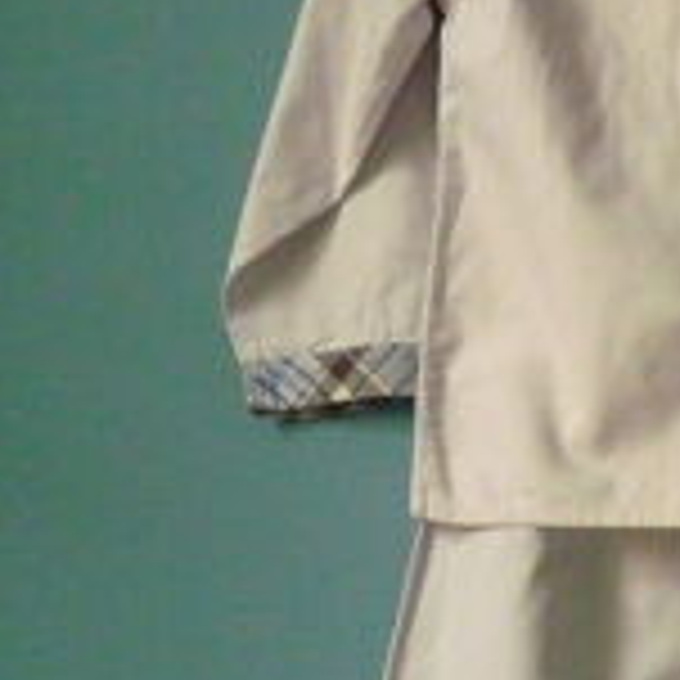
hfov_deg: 18.1
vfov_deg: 18.7
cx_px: 716
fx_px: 2067
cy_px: 356
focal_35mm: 93
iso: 800
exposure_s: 1/25
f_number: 3
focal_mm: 5.9
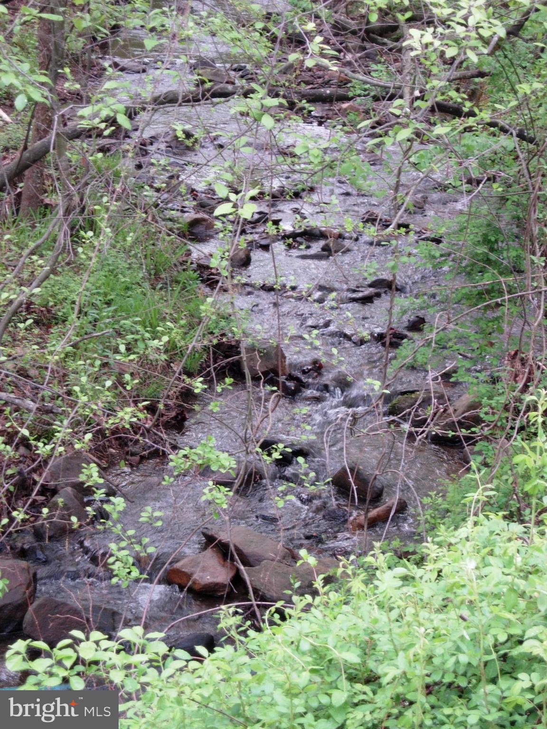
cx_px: 274
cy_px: 364
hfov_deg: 16.1
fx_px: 1938
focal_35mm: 92
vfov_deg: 21.3
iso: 125
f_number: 4.3
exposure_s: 1/32
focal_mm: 19.1
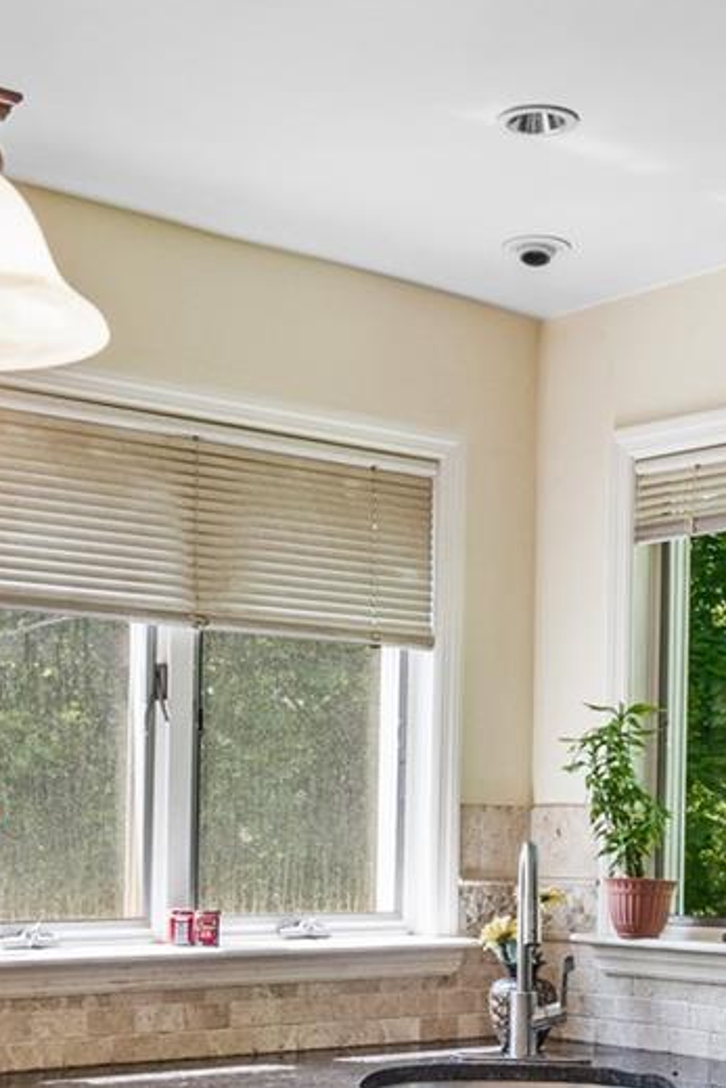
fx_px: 1904
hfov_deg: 21.5
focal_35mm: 63
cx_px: 450
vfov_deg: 31.2
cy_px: 834
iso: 400
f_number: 5
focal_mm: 16
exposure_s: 1/10
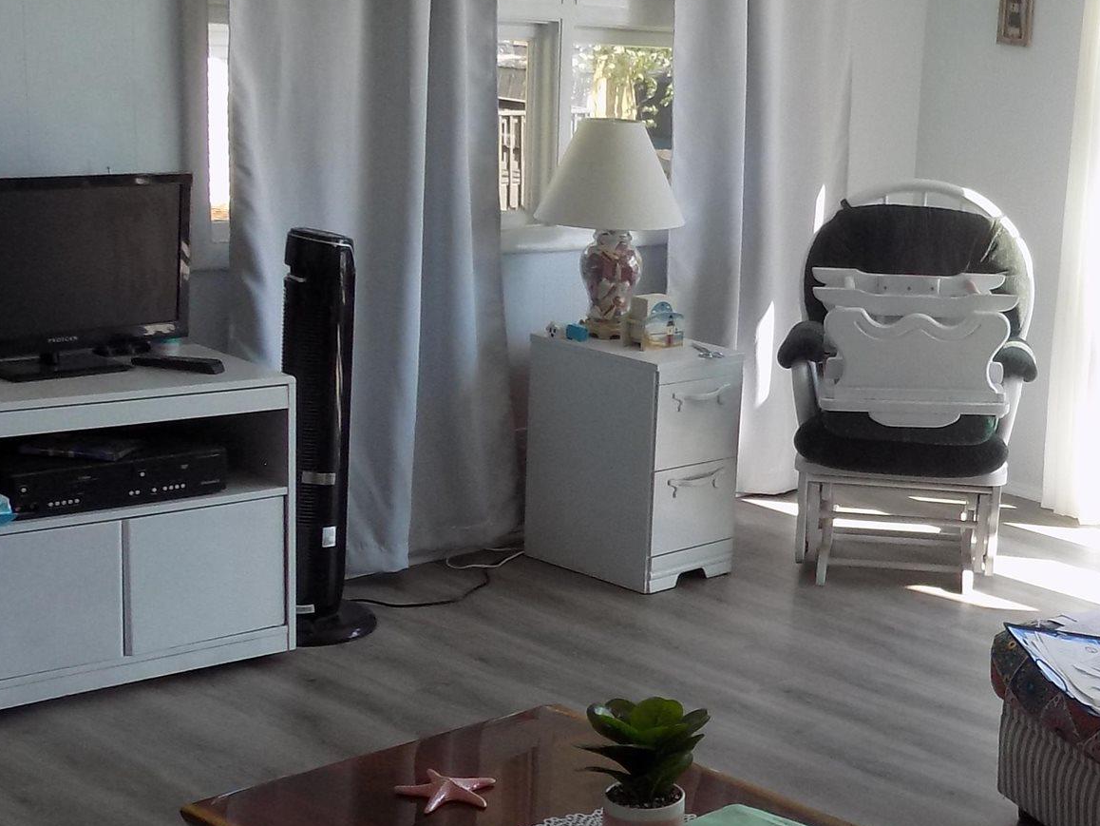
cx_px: 1148
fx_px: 1939
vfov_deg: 24.0
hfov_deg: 29.2
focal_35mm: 61
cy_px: 503
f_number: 3.1
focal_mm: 4
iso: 80
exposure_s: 1/160
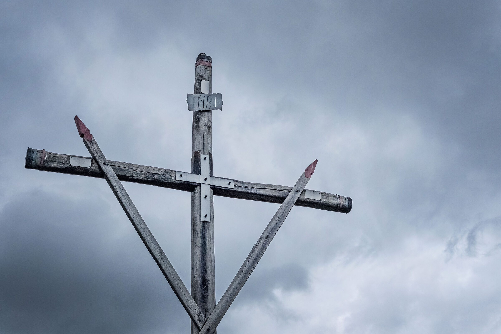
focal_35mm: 41
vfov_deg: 32.6
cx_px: 250
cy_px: 167
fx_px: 571
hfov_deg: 47.4
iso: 800
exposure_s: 1/1100
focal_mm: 27
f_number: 7.1
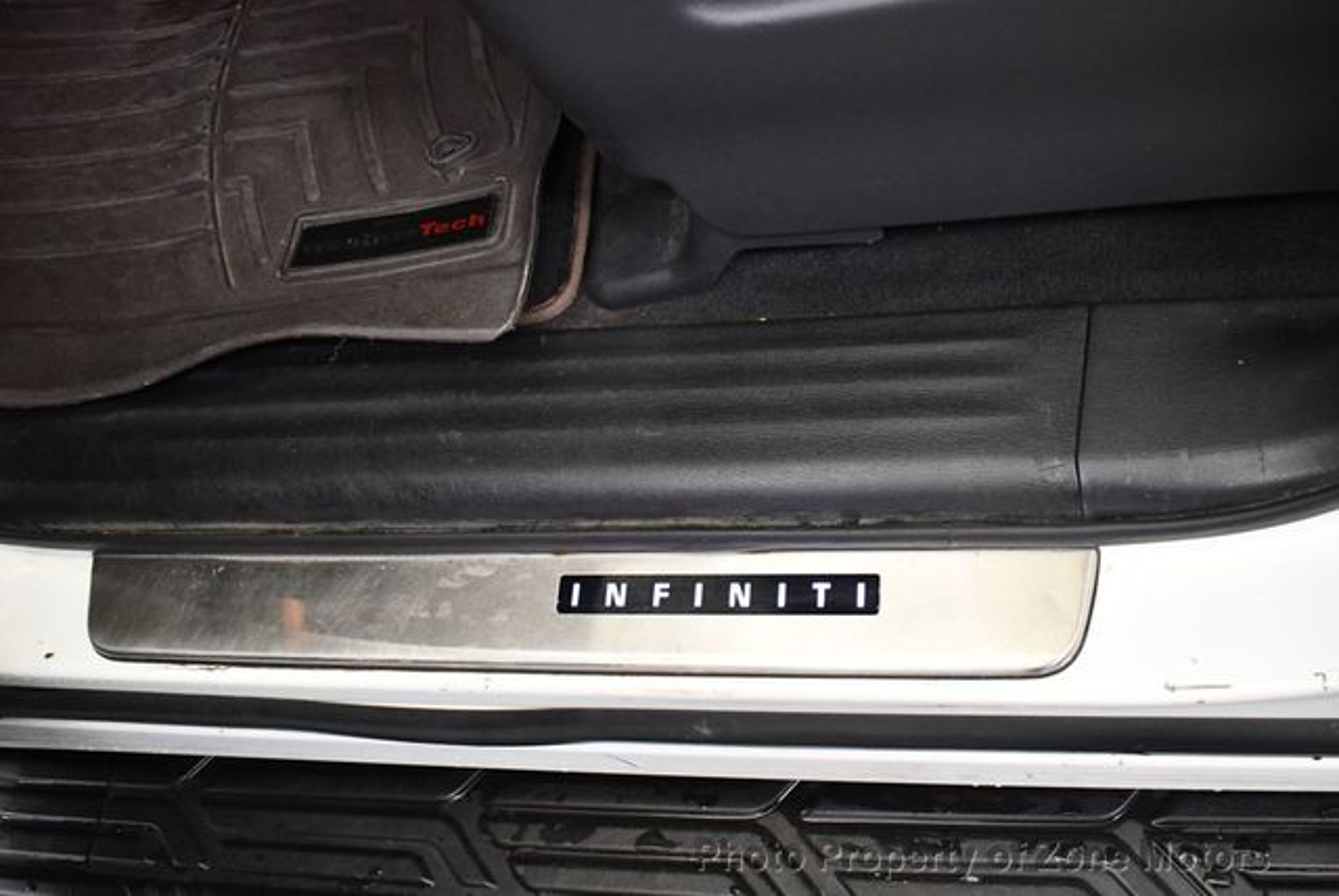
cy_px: 448
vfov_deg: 36.9
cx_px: 670
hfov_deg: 53.1
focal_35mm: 36
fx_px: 1340
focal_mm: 18
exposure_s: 1/125
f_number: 3.5
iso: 3200
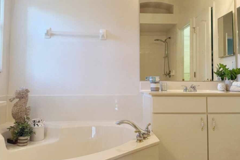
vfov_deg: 36.7
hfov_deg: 53.0
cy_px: 64
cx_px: 132
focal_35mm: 36
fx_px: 240
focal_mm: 6.76
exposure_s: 1/120
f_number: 1.78
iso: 200
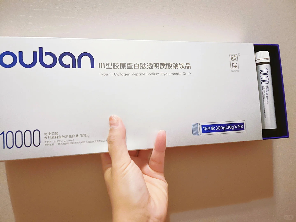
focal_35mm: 26
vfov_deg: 53.1
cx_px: 148
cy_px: 111
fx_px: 222
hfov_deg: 67.3
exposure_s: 1/10
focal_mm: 5.1
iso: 640
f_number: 1.6
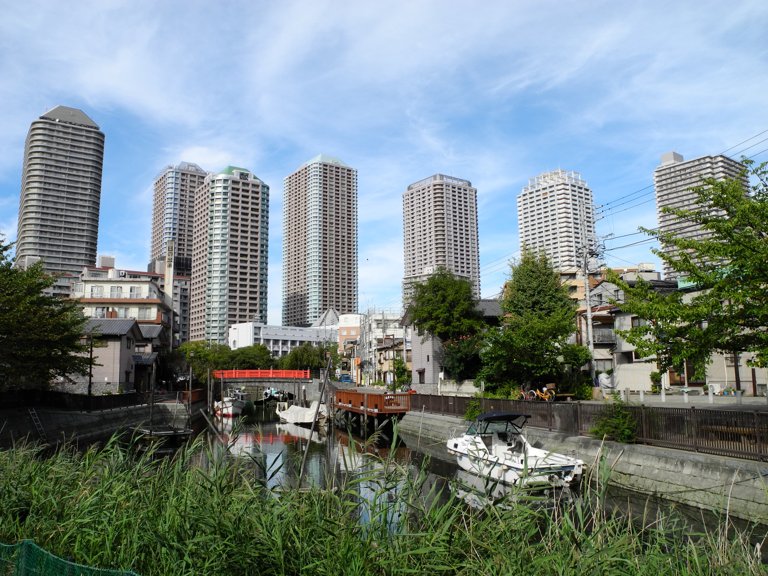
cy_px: 288
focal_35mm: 28
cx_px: 384
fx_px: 621
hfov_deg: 63.4
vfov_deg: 49.7
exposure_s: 1/400
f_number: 5.6
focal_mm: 6
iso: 100
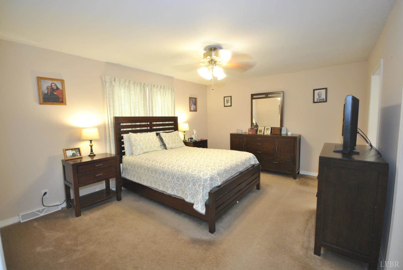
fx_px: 168
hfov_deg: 100.3
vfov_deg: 77.5
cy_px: 135
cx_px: 202
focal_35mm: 15
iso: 400
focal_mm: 10
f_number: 4
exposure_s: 1/15
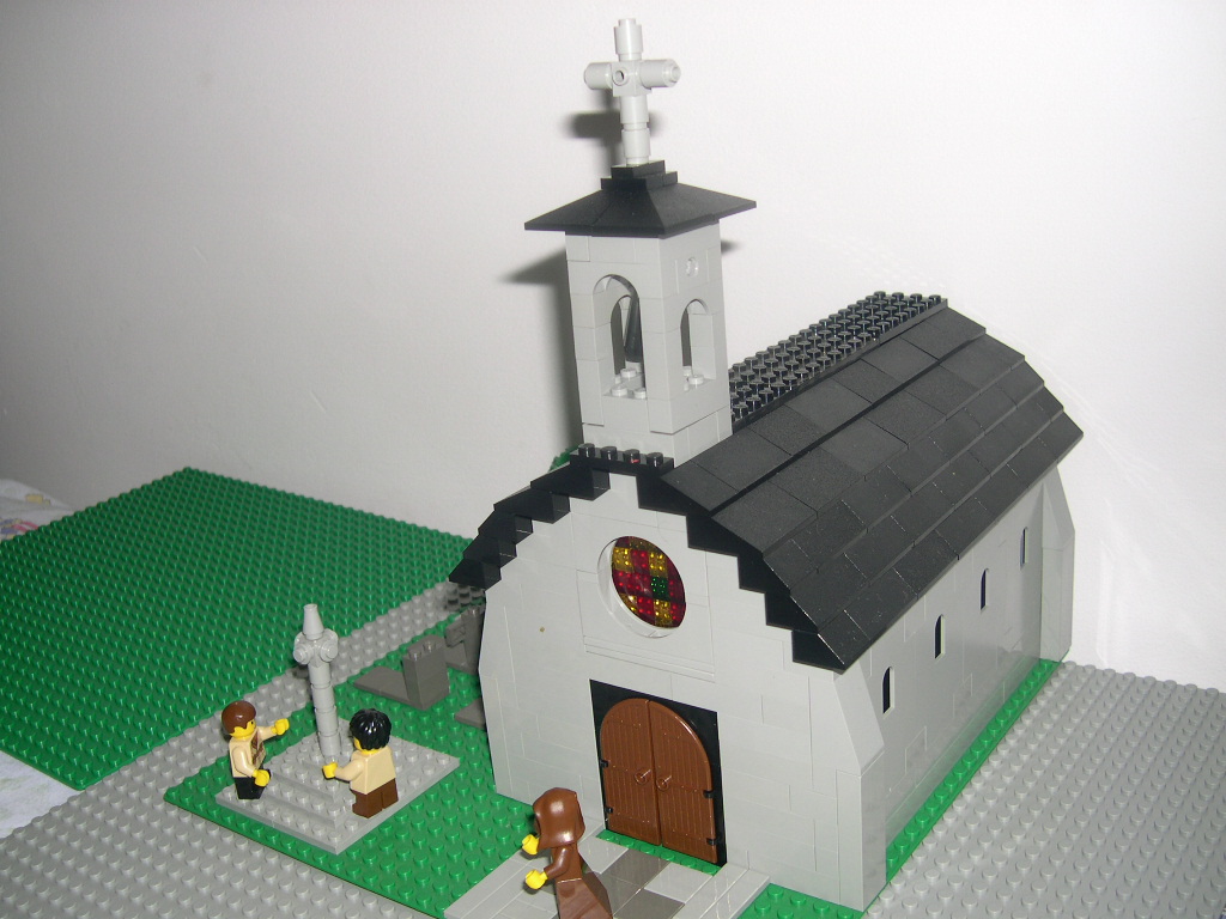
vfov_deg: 37.7
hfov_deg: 49.0
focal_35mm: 38
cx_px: 613
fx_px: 1346
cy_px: 460
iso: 100
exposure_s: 1/60
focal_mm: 8
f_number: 2.8
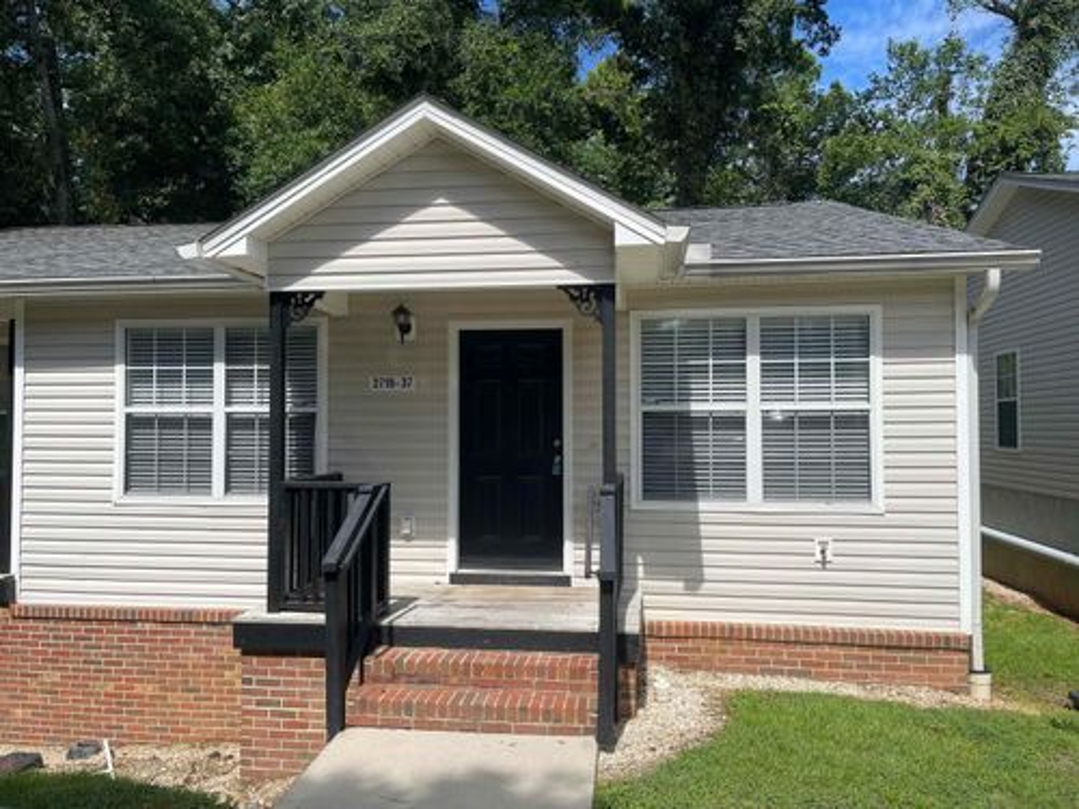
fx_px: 779
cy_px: 404
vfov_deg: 54.9
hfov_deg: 69.4
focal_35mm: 25
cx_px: 540
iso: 32
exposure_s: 1/3922
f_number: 1.6
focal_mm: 5.1
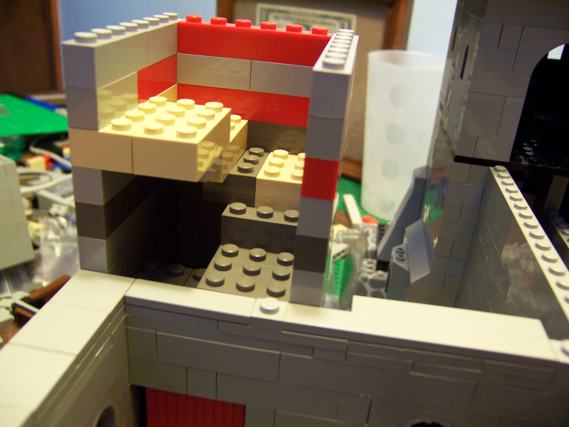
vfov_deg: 42.9
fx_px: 542
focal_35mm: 33
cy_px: 214
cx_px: 284
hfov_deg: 55.4
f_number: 2.8
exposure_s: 1/8
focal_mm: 5.5
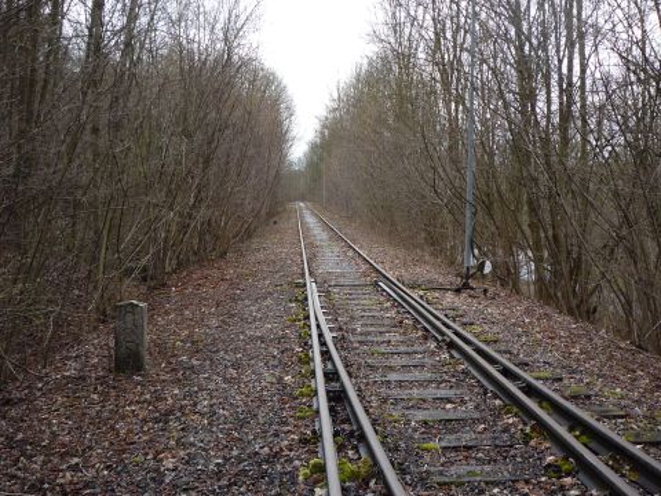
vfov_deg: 36.8
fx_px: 745
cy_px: 248
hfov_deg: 47.9
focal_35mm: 39
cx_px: 330
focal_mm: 5.2
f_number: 4
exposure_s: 1/200
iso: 100
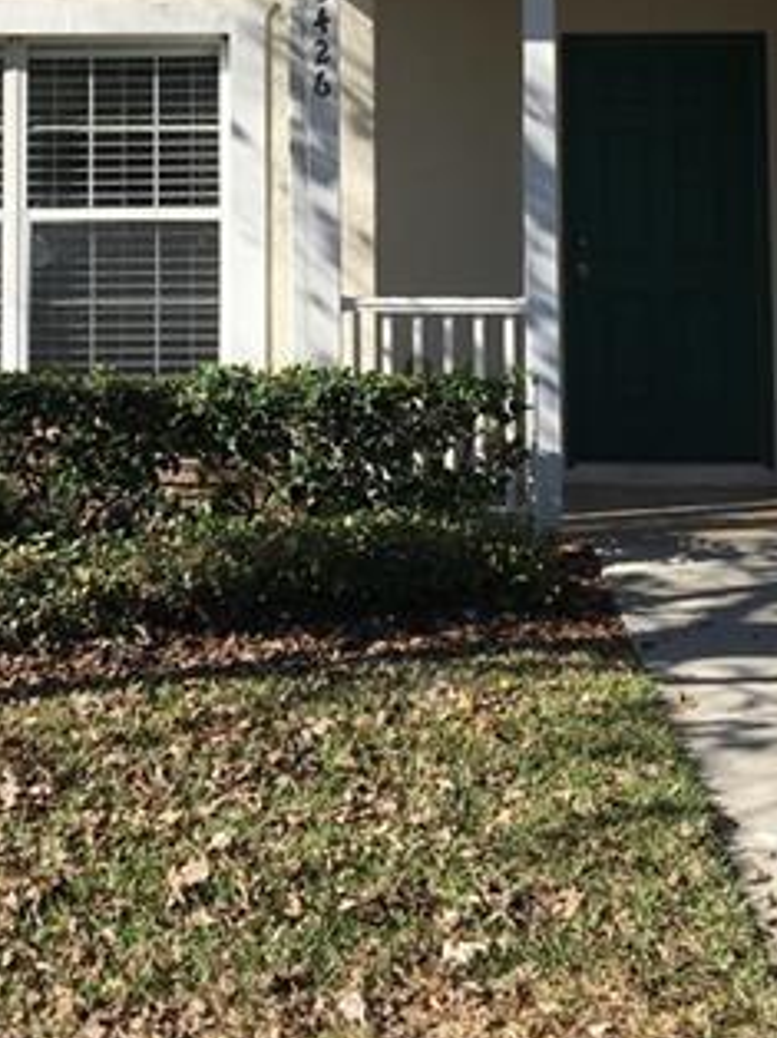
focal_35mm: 71
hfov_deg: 20.7
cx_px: 304
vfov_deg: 26.4
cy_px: 83
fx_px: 2128
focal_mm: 4.15
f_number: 2.2
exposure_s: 1/1570
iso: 25
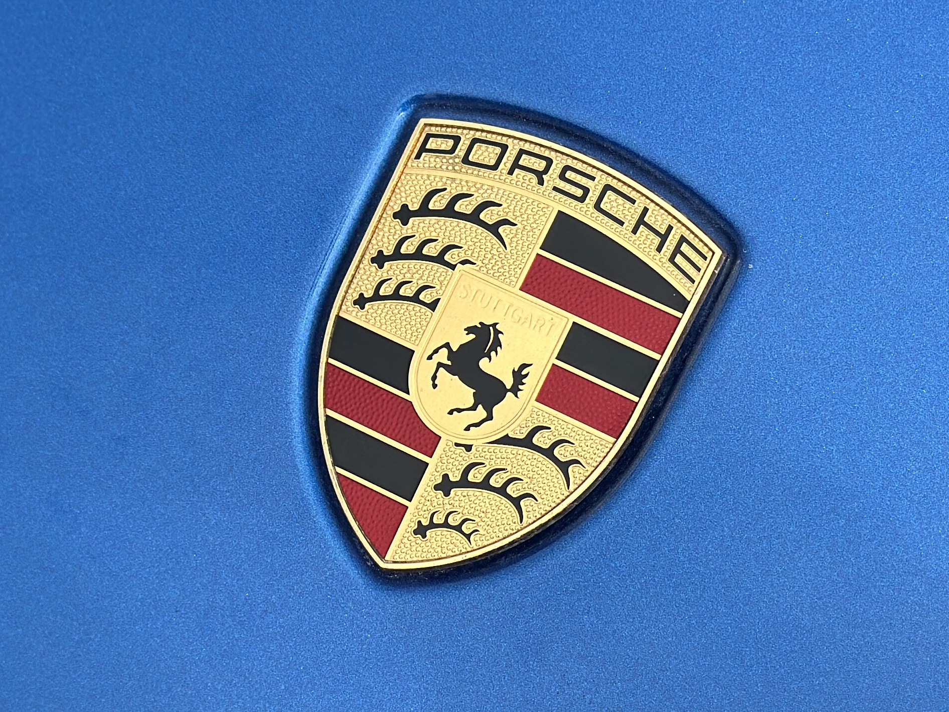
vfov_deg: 30.3
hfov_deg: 39.7
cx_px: 474
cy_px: 356
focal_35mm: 48
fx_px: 1316
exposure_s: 1/4184
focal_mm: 6.86
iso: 100
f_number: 1.78
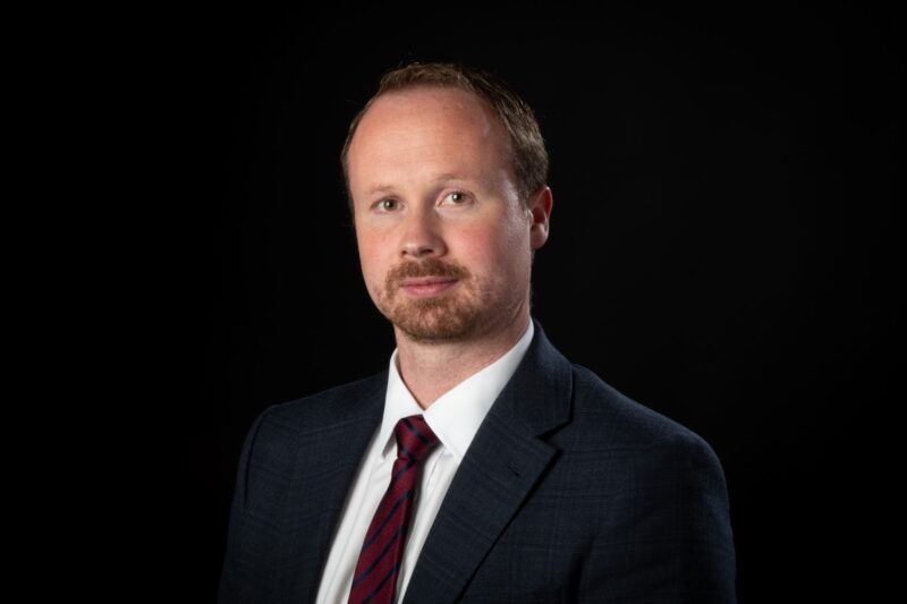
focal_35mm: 85
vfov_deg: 16.1
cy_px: 302
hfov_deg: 23.9
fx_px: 2141
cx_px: 454
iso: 200
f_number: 32
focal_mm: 85
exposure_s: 1/125
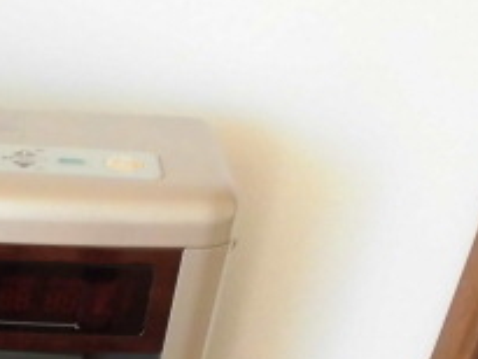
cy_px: 466
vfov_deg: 18.3
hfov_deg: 21.7
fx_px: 1036
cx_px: -236
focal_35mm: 75
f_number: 3.1
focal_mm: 4.3
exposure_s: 1/50
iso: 250
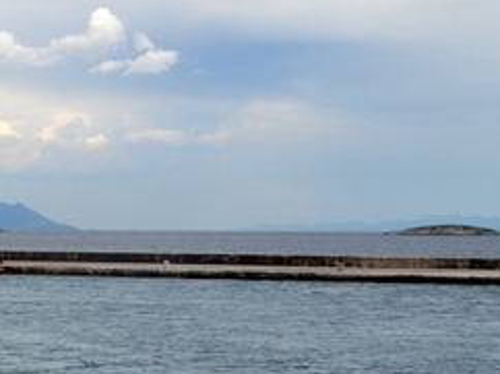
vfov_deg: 14.1
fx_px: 1515
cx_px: -298
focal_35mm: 105
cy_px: 184
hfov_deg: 16.7
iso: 100
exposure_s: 1/250
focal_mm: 22
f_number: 8
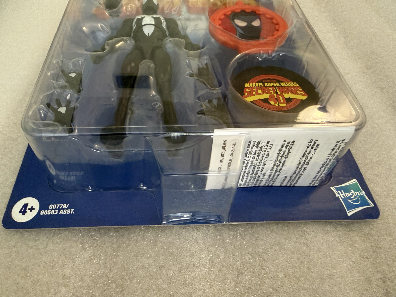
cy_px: 148
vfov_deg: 56.8
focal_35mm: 24
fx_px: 275
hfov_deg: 71.6
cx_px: 198
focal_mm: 2.22
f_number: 2.2
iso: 640
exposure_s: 1/60
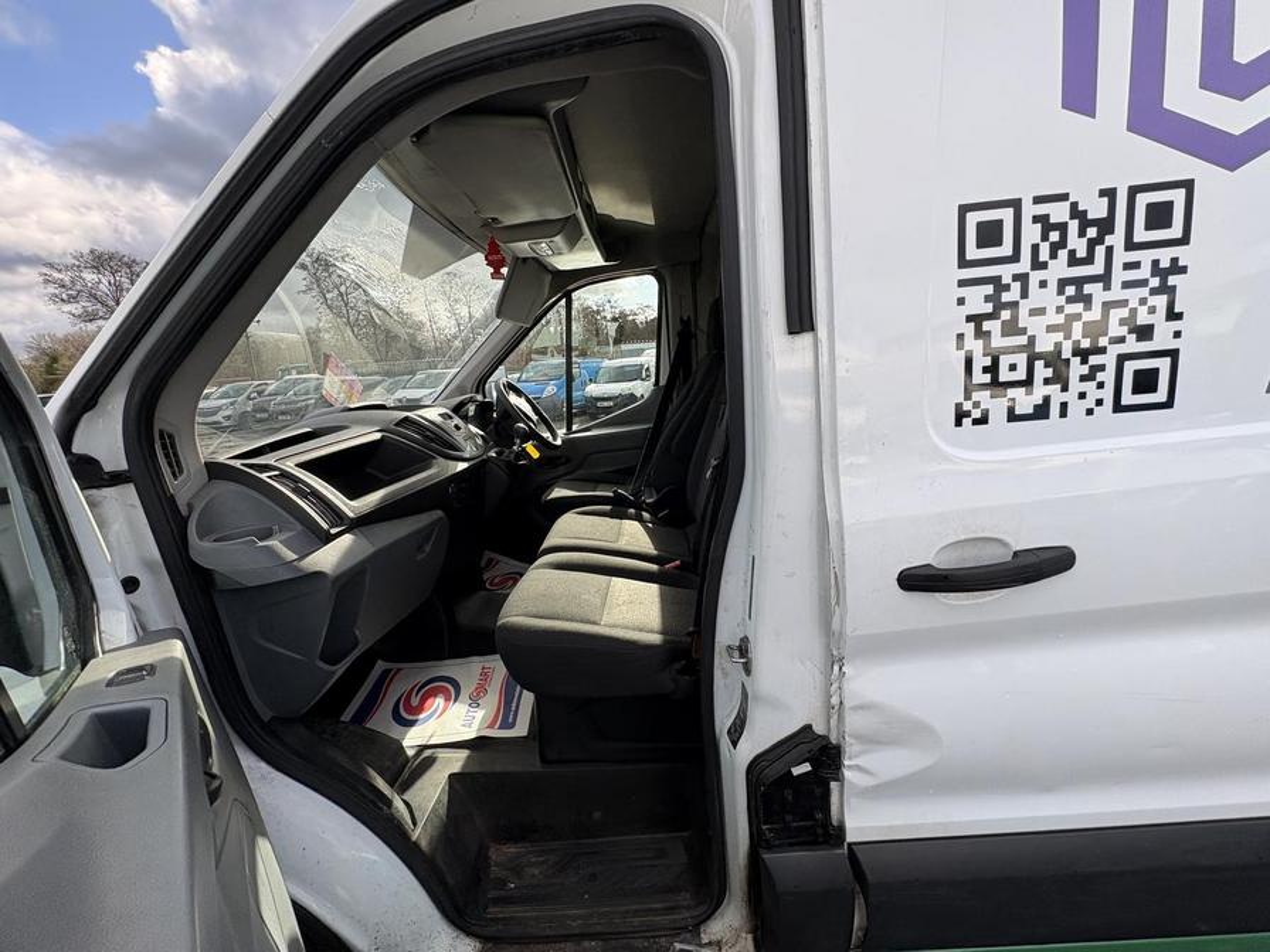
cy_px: 476
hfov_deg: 102.1
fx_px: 514
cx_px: 635
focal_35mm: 14
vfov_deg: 85.7
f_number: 2.2
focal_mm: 2.22
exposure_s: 1/443
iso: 40
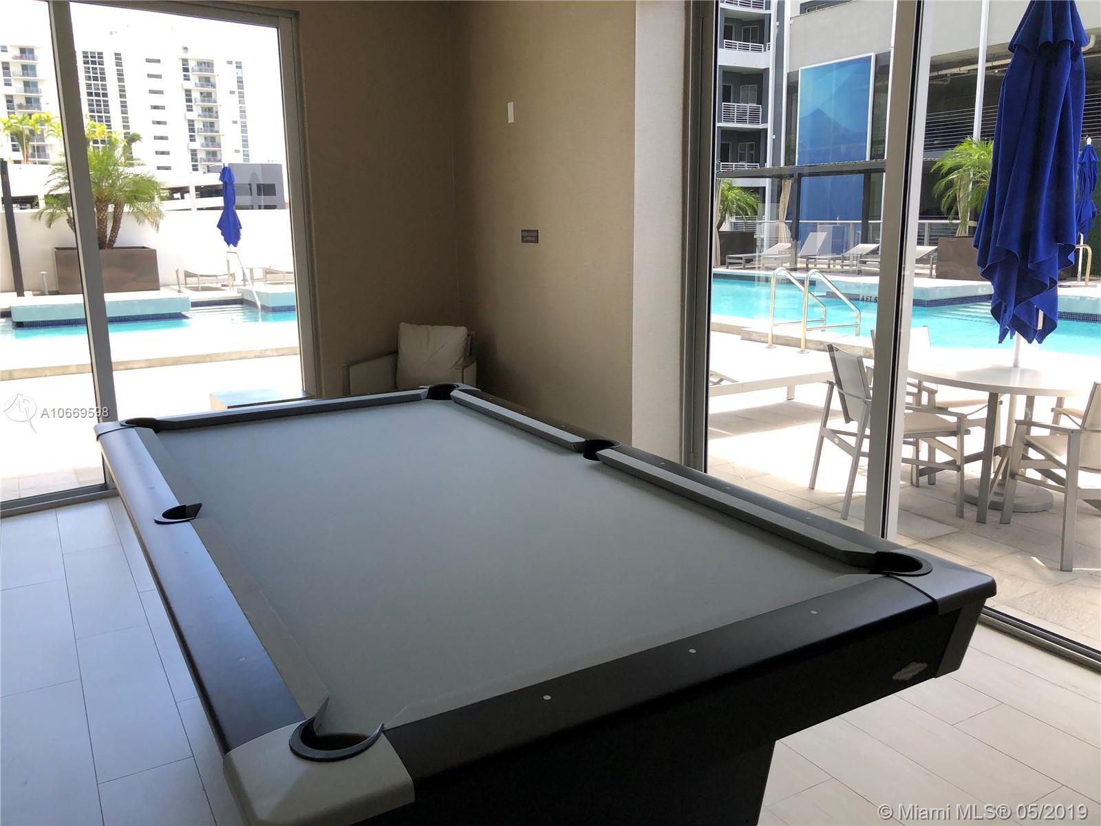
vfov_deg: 49.7
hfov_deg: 63.4
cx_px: 550
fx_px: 891
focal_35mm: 28
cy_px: 413
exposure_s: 1/120
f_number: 1.8
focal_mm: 3.99
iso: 64
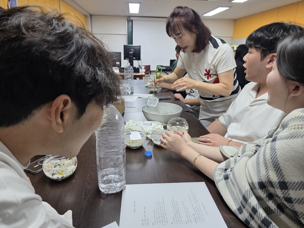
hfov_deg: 73.9
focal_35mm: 23
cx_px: 152
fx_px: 202
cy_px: 114
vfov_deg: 58.9
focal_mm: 6.3
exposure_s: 1/120
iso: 125
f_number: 1.7
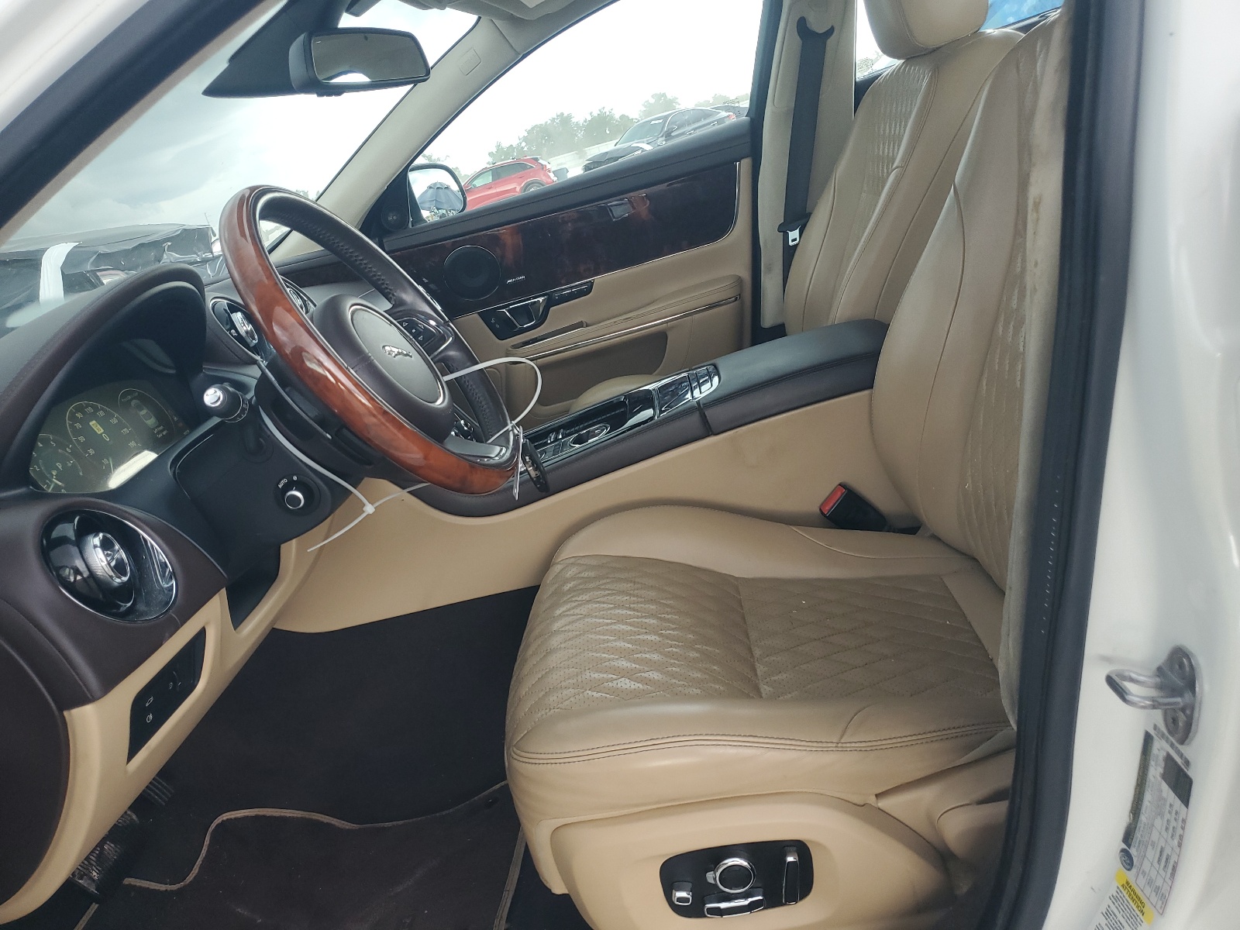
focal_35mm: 26
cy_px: 465
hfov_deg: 67.3
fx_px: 931
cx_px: 620
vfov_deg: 53.1
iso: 72
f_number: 1.5
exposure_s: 1/120
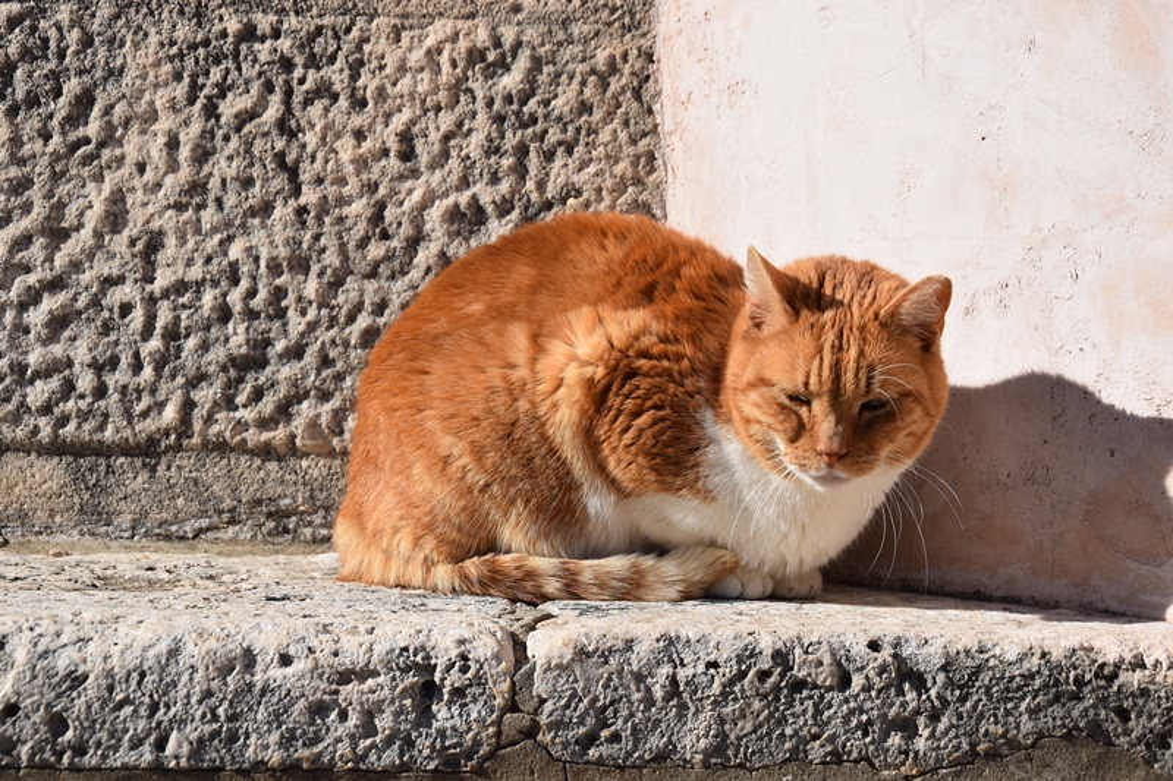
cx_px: 586
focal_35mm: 87
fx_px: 2834
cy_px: 390
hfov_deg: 23.4
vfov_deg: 15.7
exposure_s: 1/1000
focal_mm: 58
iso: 200
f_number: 8
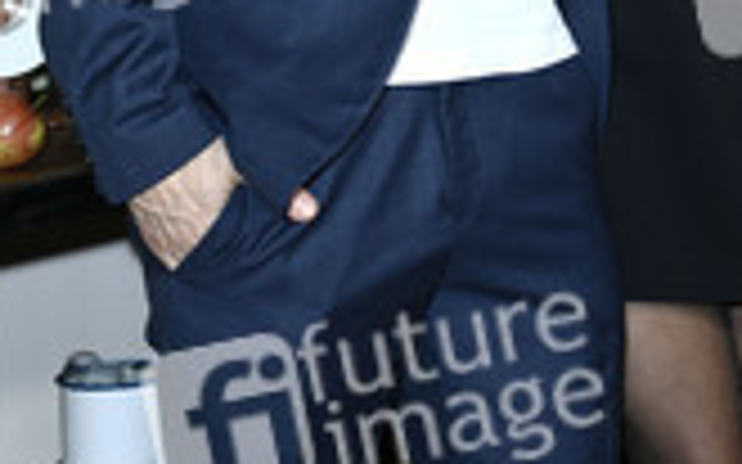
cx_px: 504
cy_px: -275
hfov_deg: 10.0
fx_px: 4245
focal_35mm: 210
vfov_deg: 6.2
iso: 640
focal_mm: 85
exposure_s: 1/250
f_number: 5
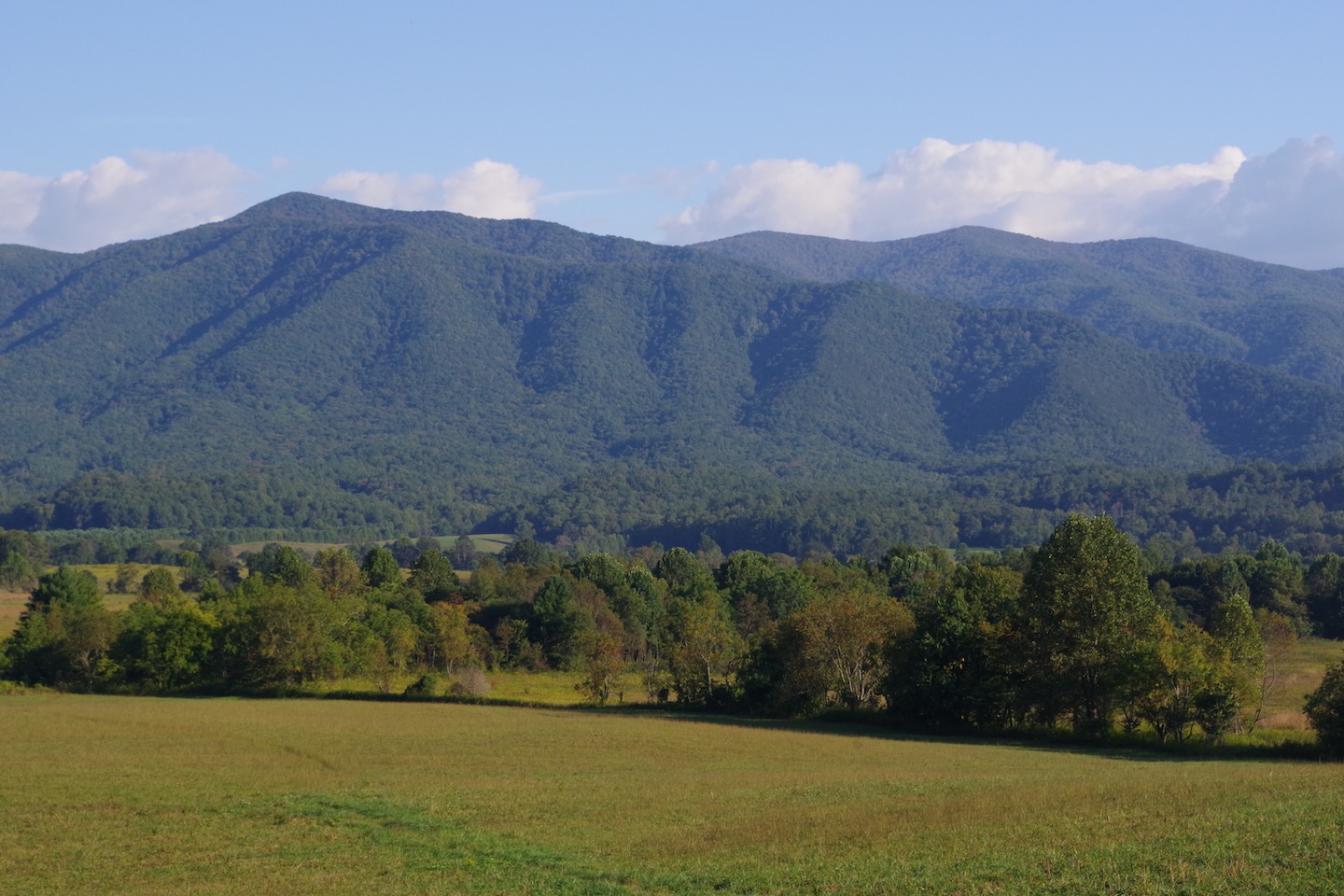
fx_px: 2389
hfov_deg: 31.4
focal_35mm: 64
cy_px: 448
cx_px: 672
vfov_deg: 21.2
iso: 800
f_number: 13
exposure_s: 1/160
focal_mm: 42.5
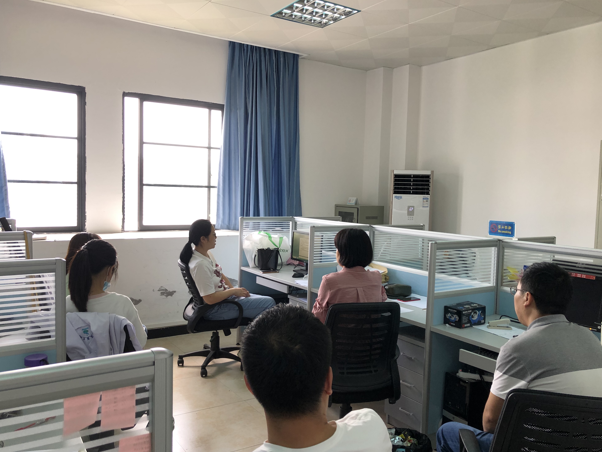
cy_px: 233
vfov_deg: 48.2
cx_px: 308
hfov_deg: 61.7
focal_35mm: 29
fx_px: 504
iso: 32
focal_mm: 3.99
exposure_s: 1/50
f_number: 1.8
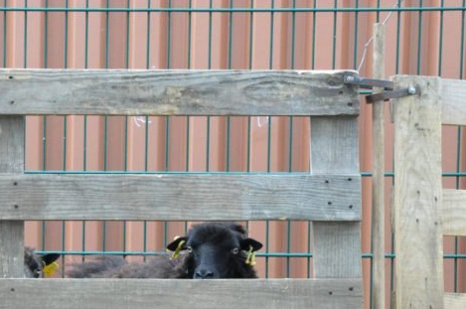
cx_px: -6
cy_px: 205
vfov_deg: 5.2
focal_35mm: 262
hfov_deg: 7.8
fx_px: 3386
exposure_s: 1/400
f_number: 10
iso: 4000
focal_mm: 80
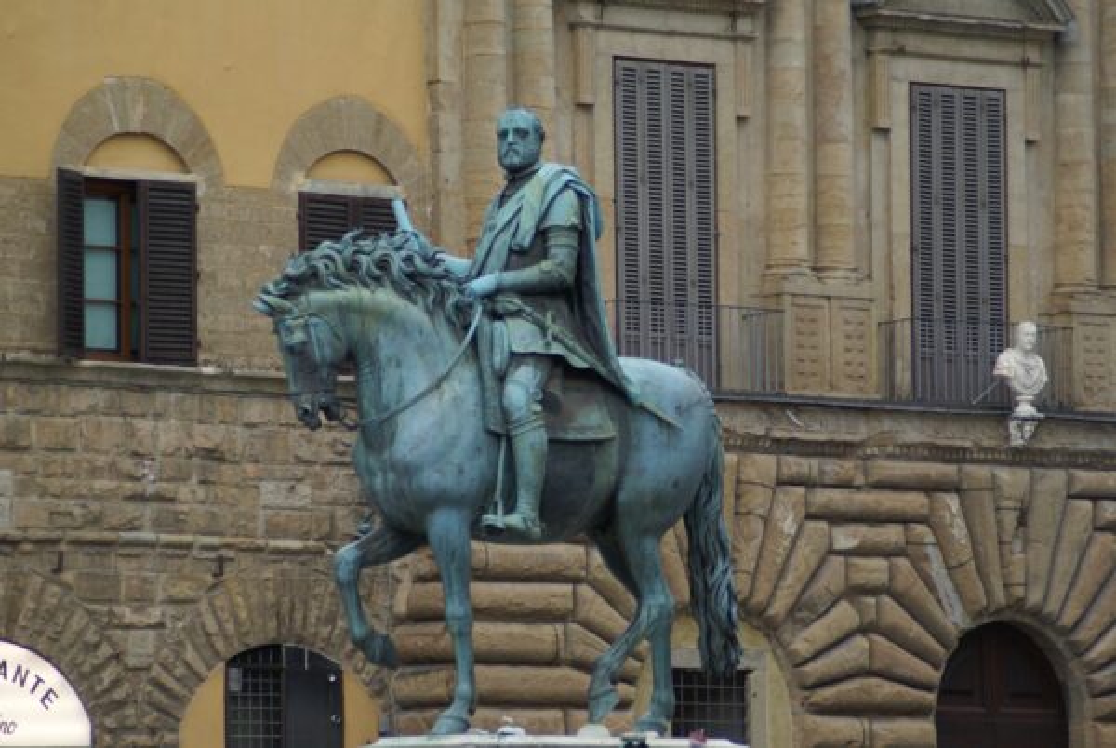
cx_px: 558
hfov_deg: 9.1
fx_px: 6985
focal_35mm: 225
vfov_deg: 6.1
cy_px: 374
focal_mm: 150
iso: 320
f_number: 4.5
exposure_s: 1/250
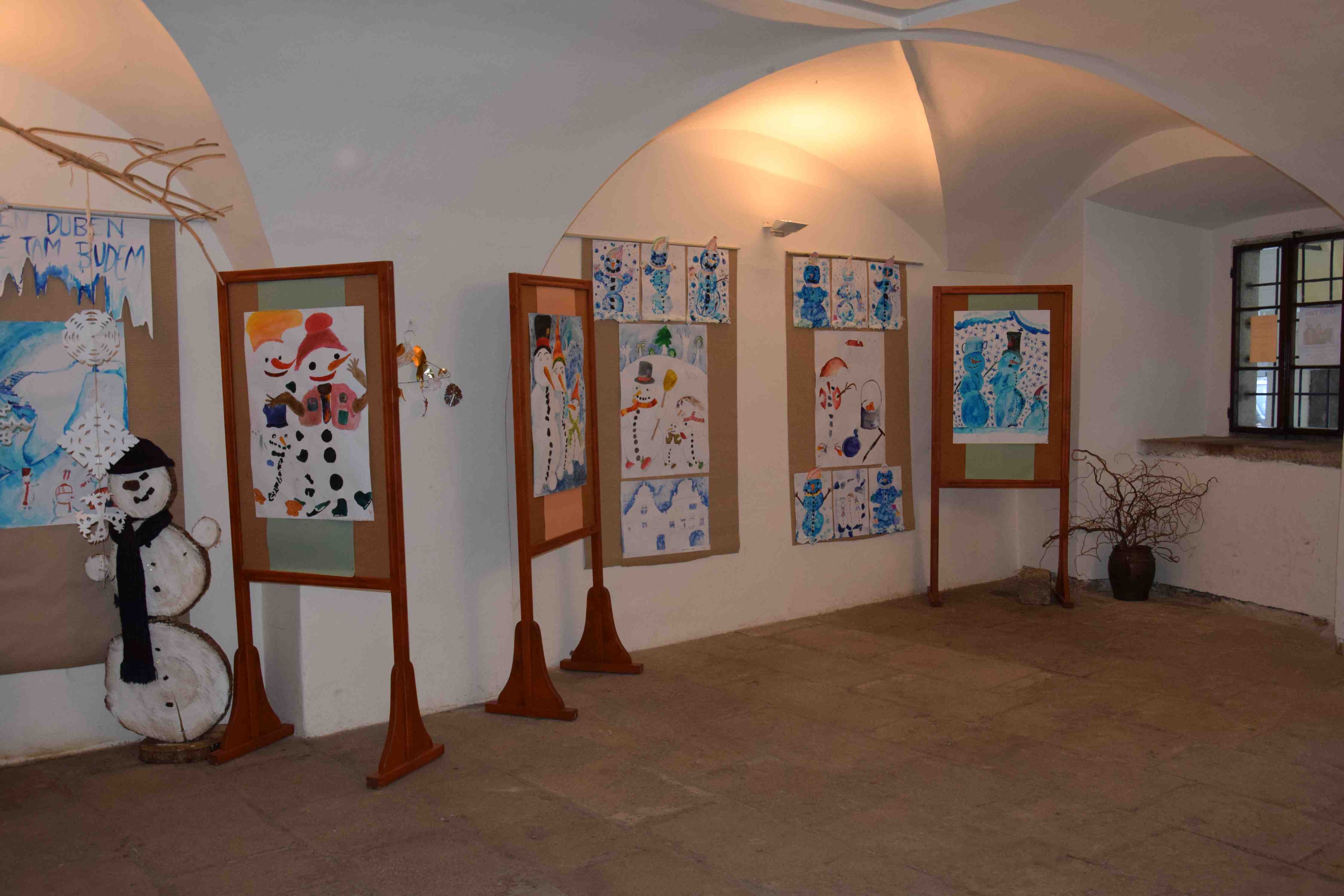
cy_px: 448
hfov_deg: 57.2
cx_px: 672
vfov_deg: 40.0
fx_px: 1232
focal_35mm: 33
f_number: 5.6
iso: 1600
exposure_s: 1/60
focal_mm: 22
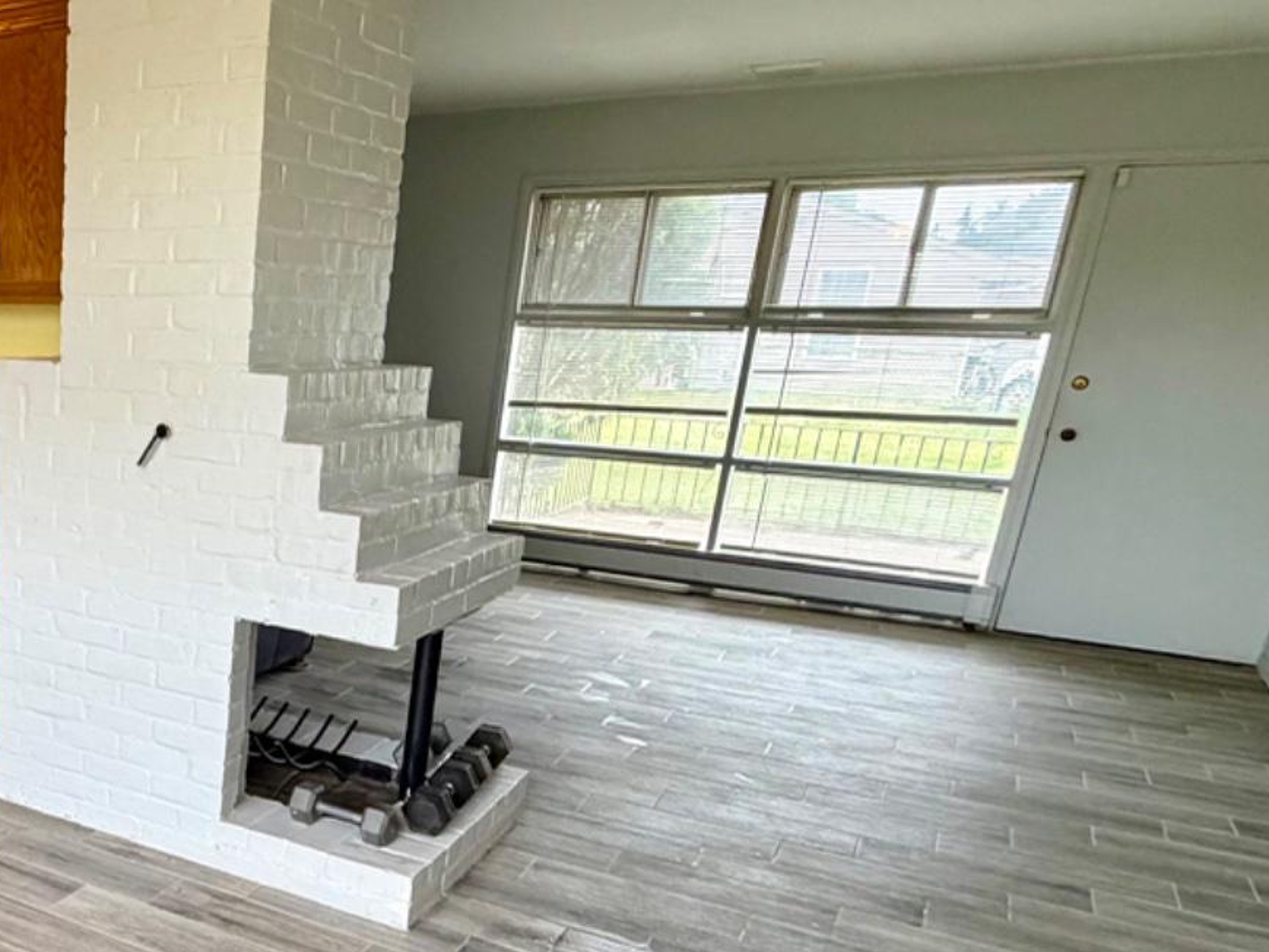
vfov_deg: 41.8
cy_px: 701
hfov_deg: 48.4
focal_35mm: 33
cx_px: 83
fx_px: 1210
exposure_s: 1/60
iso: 250
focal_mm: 2.22
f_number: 2.2
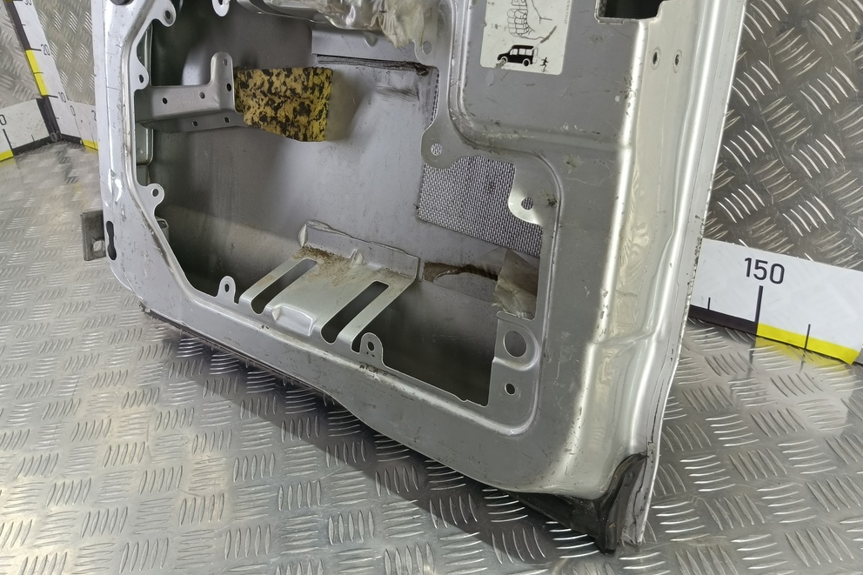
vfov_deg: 44.9
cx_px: 430
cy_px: 260
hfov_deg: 63.7
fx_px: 695
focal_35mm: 29
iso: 129
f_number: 1.6
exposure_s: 1/50
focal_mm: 4.11
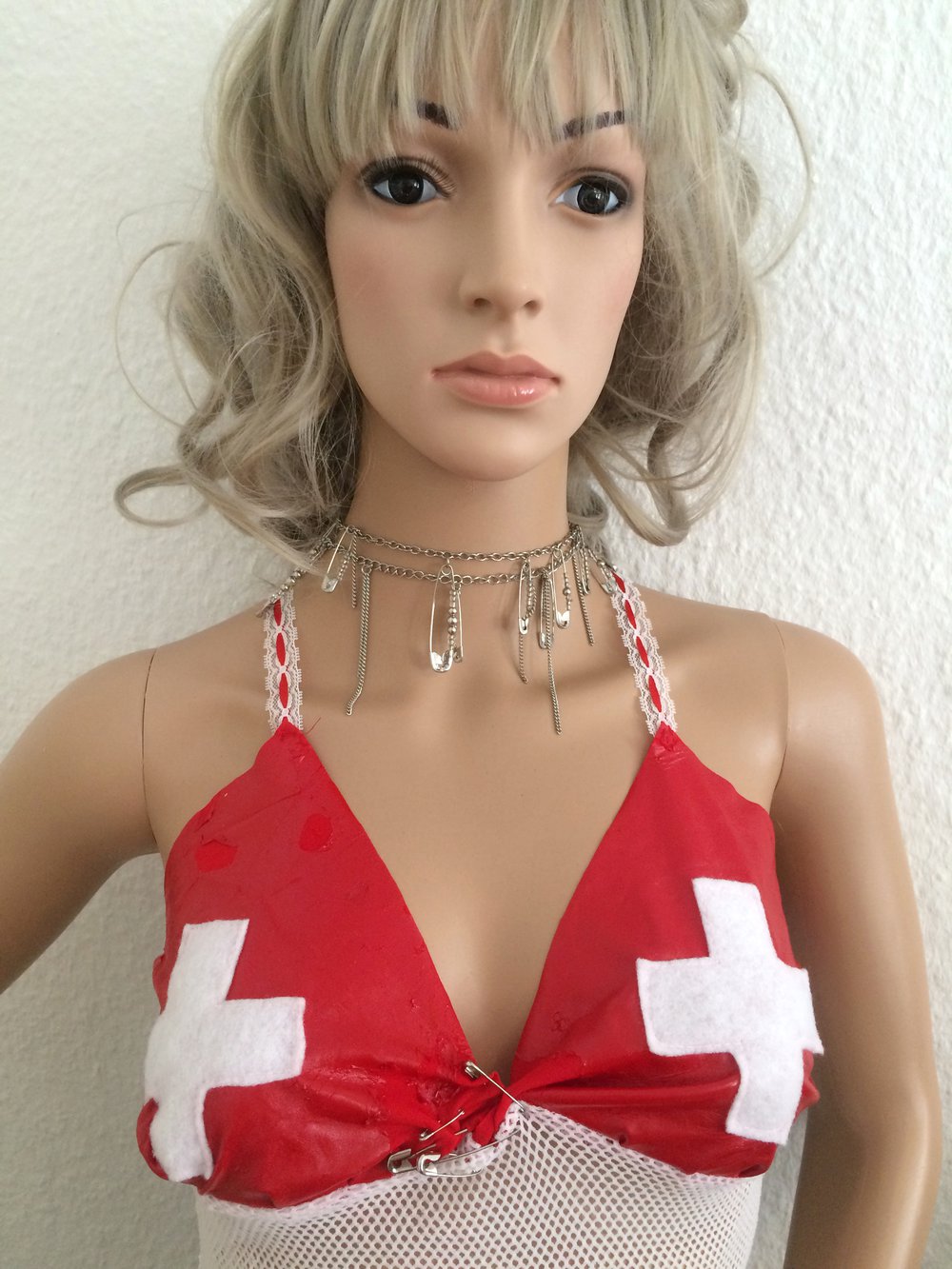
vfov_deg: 61.7
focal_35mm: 29
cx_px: 476
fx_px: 1063
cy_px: 634
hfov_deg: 48.2
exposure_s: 1/33
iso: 160
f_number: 2.2
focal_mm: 4.15
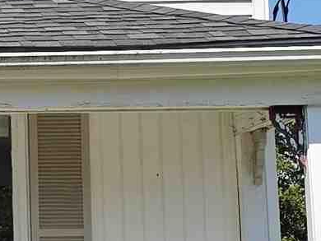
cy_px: 172
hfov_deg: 10.5
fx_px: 1679
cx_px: -193
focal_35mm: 181
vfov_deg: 8.2
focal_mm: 6.3
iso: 12
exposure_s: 1/1250
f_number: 1.7
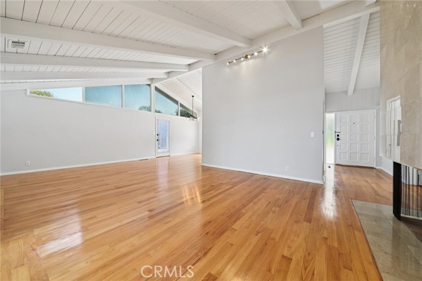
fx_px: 141
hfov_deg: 112.6
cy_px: 140
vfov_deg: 89.9
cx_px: 211
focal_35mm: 12
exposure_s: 1/13
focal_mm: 12
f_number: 8
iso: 250
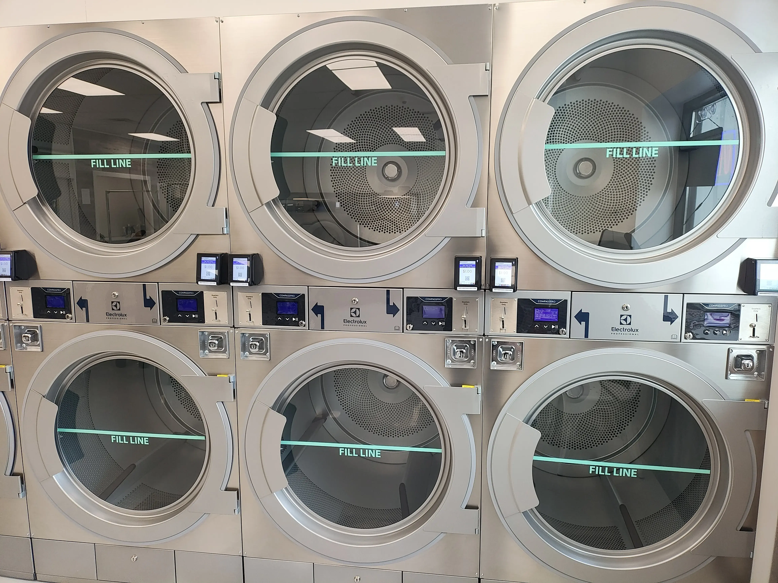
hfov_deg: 69.4
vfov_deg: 54.9
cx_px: 389
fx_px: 562
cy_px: 292
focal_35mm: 25
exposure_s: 1/120
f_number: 1.7
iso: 267
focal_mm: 4.71
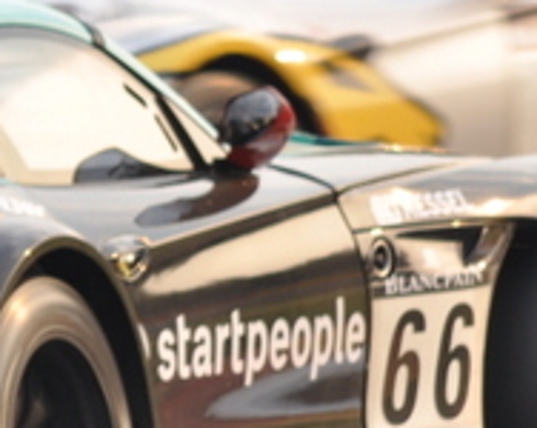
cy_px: 91
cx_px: -280
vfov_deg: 0.9
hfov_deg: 1.1
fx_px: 28546
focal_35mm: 1798
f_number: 8
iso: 320
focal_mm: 300
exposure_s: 1/200
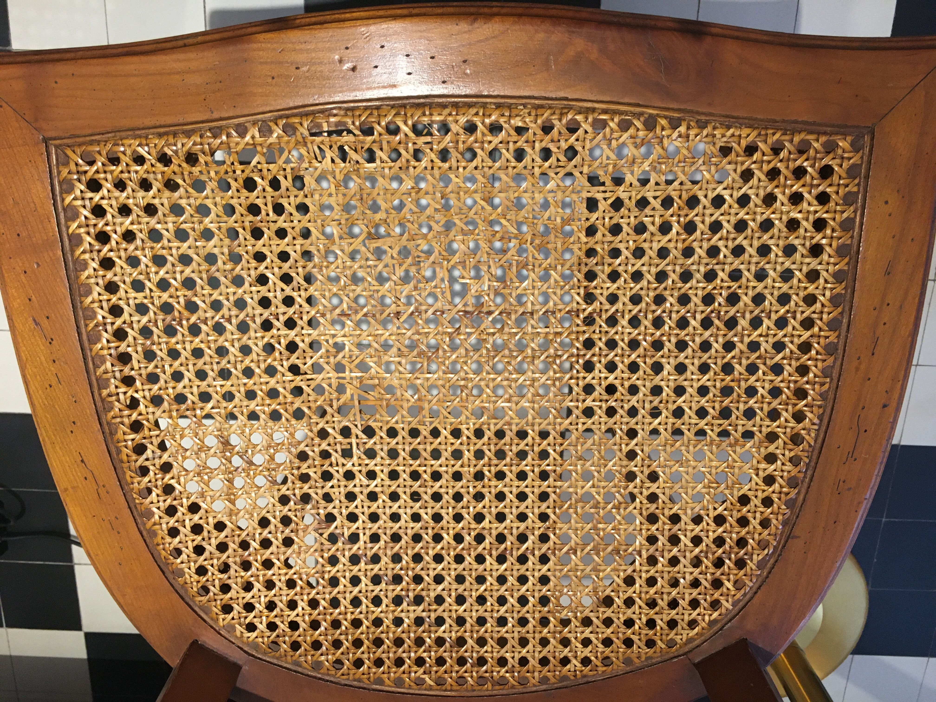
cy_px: 351
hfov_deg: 61.7
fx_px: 784
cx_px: 468
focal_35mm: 29
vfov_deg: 48.2
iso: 160
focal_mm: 4.15
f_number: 2.2
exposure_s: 1/33
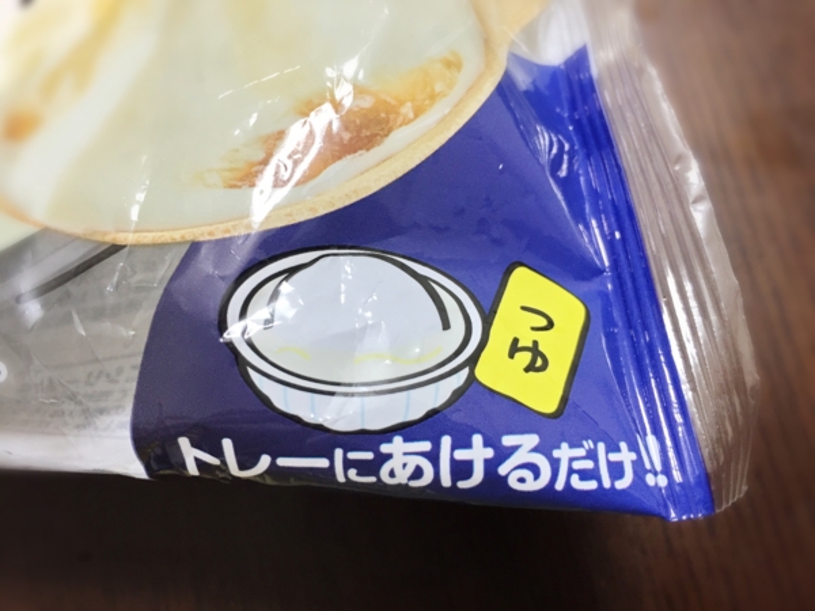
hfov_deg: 61.7
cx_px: 408
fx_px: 683
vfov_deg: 48.2
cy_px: 306
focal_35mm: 29
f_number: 2.2
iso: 100
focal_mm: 4.15
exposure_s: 1/30
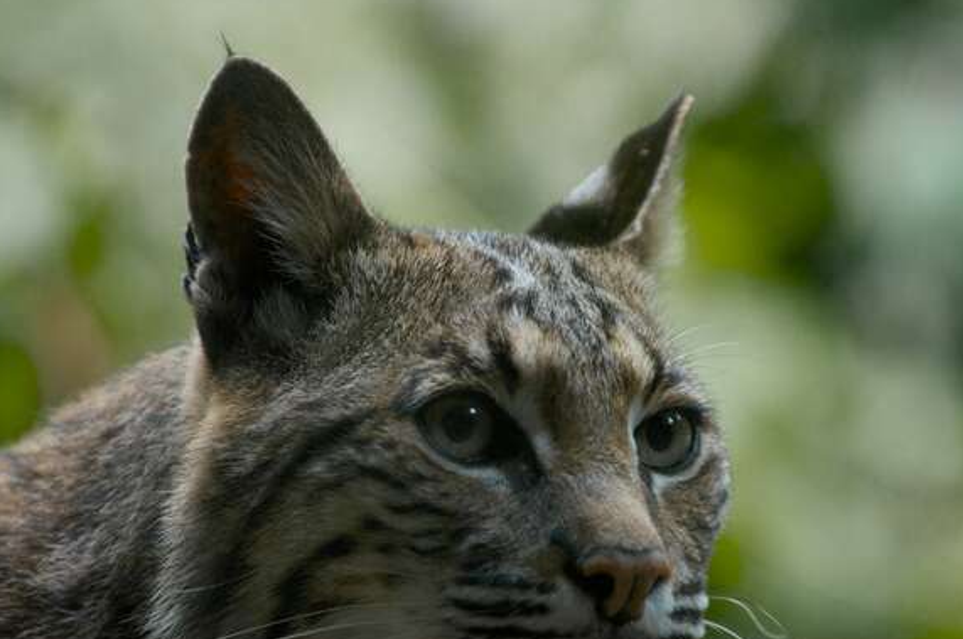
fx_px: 11219
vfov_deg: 3.3
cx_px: 496
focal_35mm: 420
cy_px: 410
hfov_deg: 4.9
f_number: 4.5
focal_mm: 200
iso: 250
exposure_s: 1/160
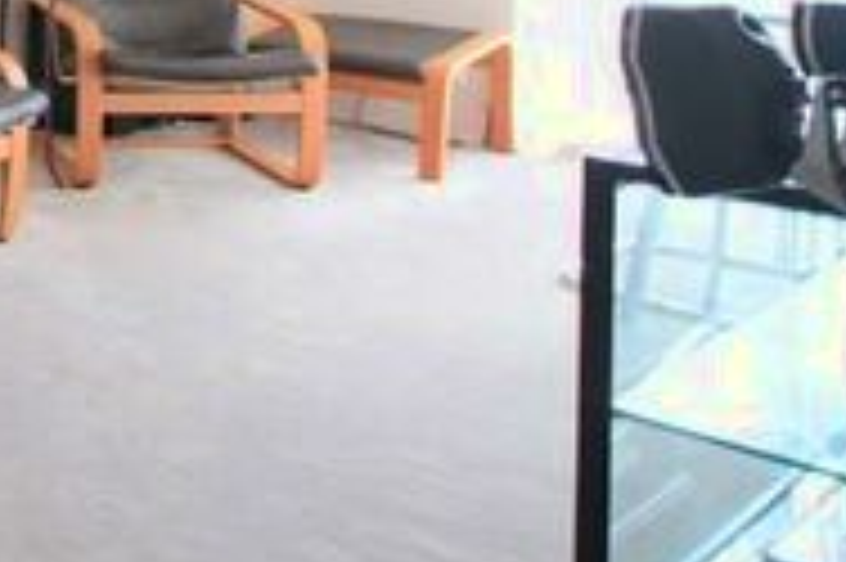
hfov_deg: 24.9
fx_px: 1315
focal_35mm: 56
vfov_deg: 21.3
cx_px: -500
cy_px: -218
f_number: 3.5
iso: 800
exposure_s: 1/60
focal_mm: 10
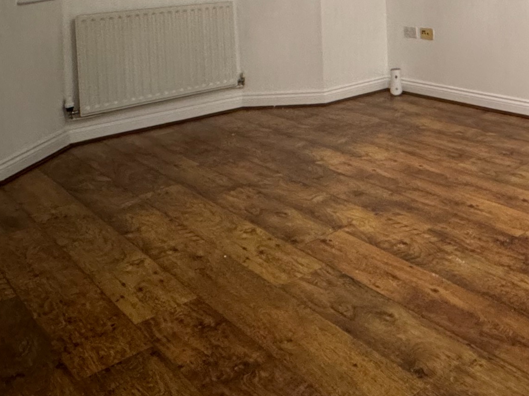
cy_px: -40
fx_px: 626
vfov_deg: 31.2
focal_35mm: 41
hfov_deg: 41.4
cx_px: 495
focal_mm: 2.22
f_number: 2.2
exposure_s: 1/25
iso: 500
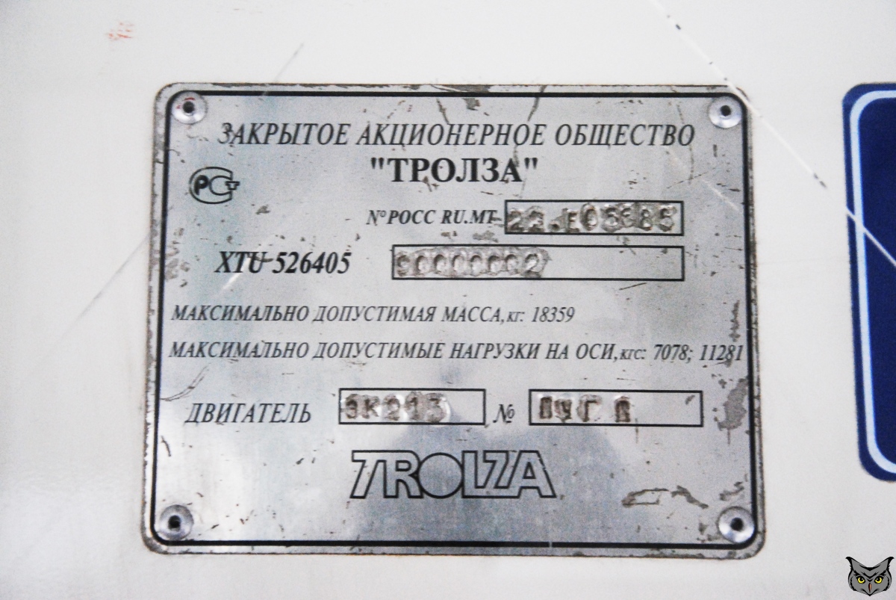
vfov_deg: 18.2
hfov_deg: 27.0
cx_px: 448
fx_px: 1869
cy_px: 300
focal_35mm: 75
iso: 1250
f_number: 5
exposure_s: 1/30
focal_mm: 50
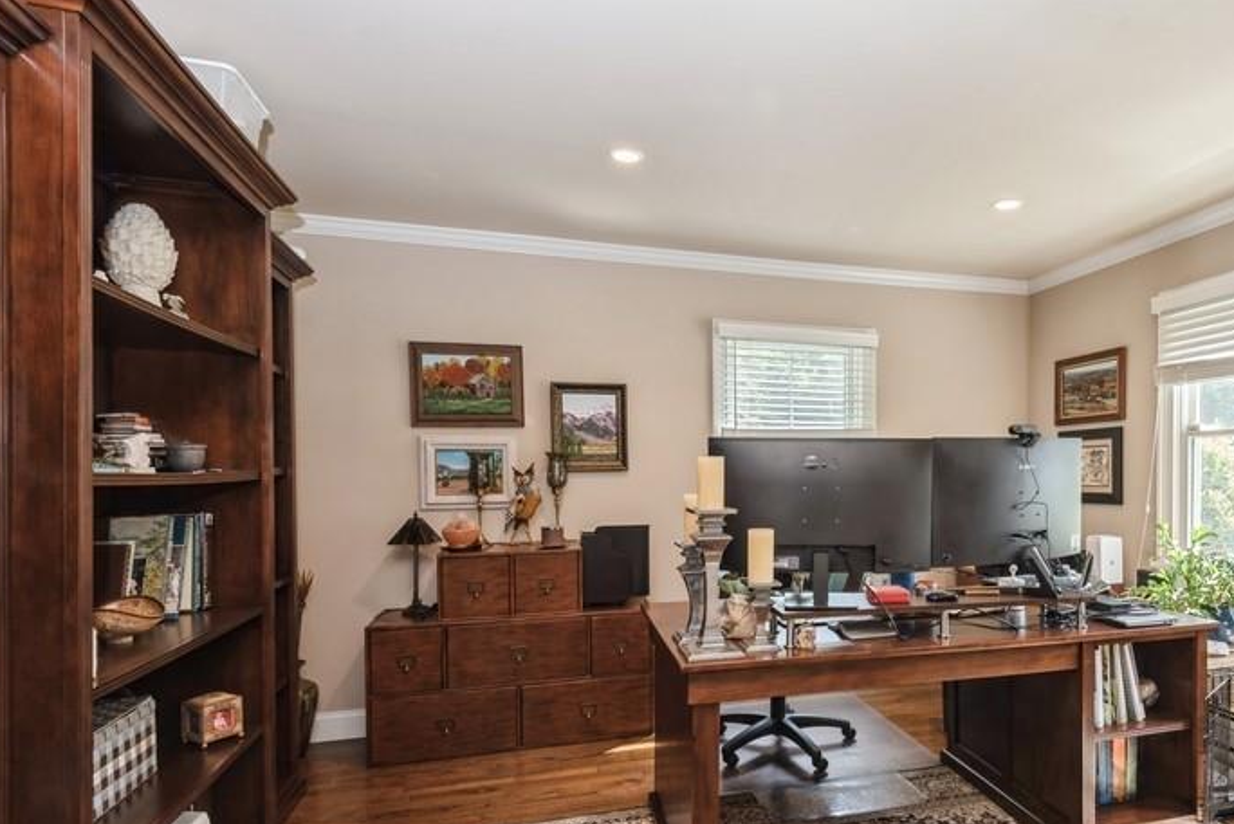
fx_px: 720
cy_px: 480
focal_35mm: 21
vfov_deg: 59.2
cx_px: 787
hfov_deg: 79.4
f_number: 9
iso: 200
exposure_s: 1/10
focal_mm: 16
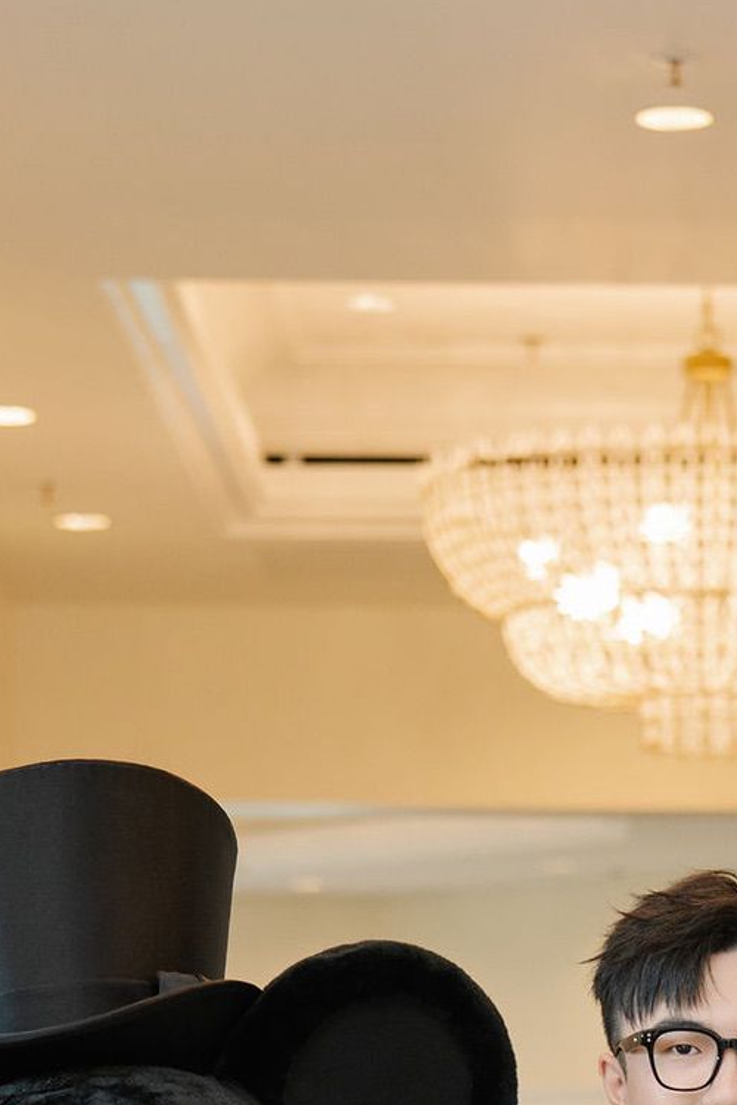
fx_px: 5036
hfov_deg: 8.3
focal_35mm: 164
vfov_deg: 12.2
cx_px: 781
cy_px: 1329
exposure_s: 1/200
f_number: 2
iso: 400
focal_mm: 41
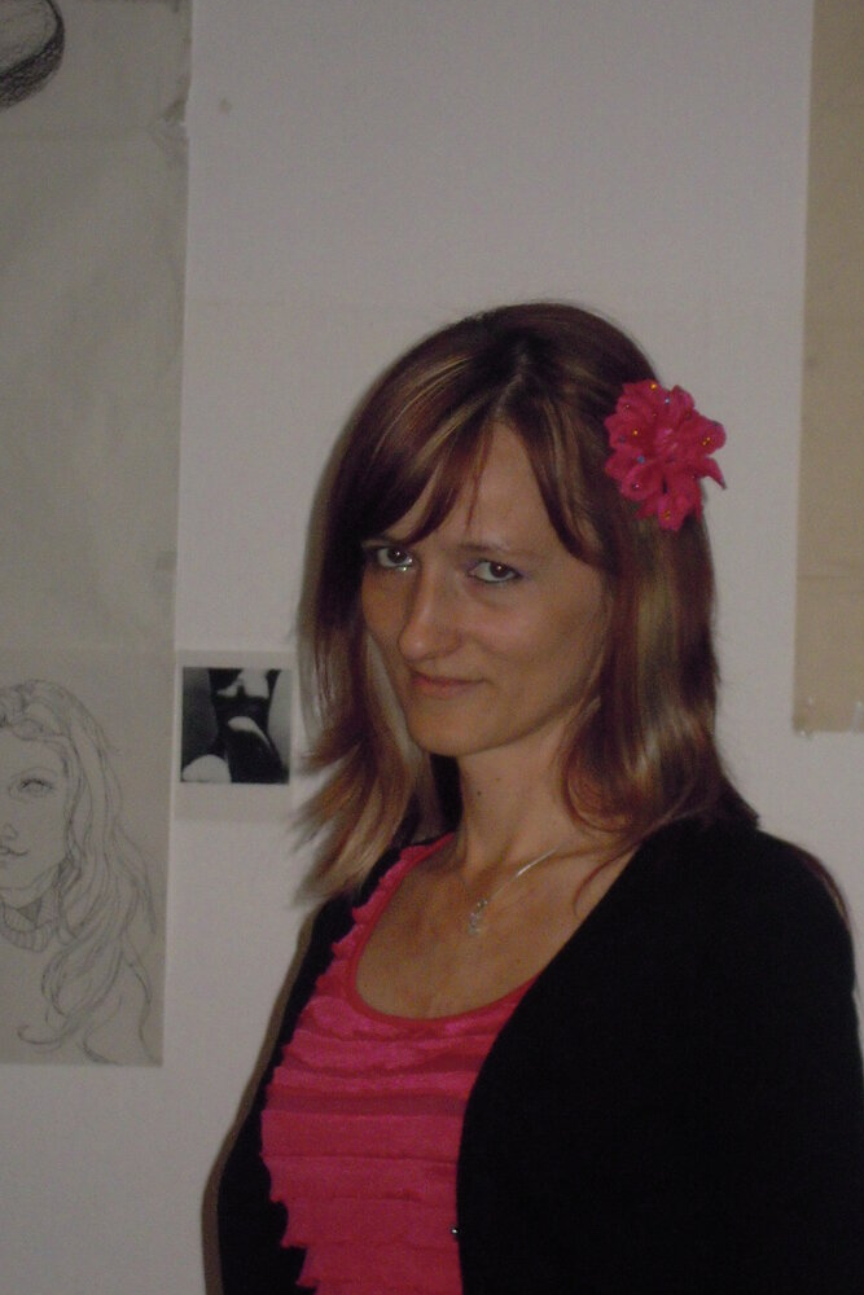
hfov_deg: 9.7
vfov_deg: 14.5
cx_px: 531
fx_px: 5074
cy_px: 768
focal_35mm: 141
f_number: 5.9
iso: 560
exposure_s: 1/60
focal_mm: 20.3
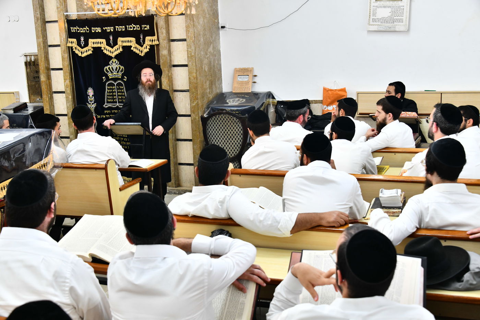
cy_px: 160
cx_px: 240
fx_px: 600
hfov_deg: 43.6
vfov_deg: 29.9
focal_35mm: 45
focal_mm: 45
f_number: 5.6
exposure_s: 1/200
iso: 1250
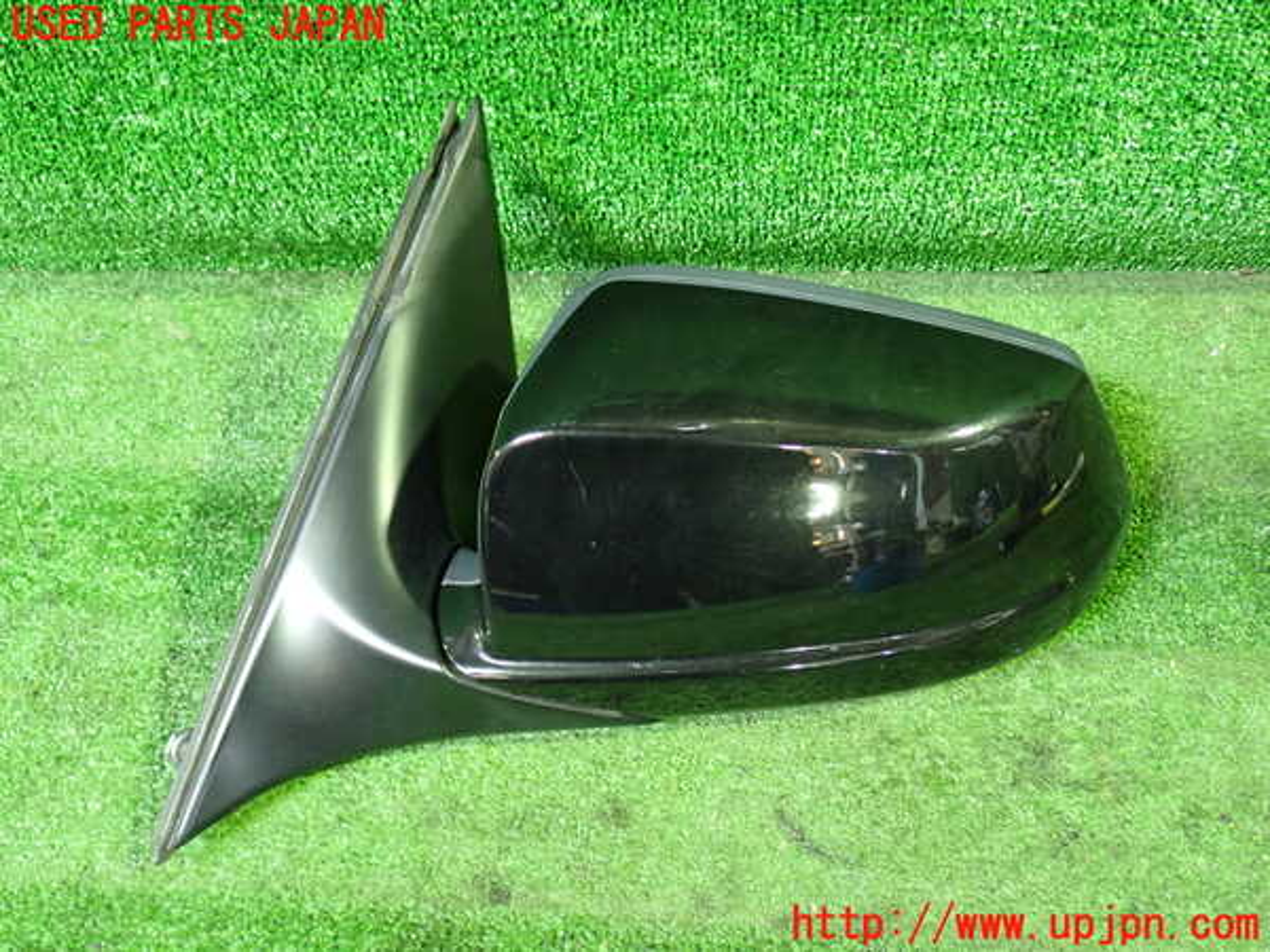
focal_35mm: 32
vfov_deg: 44.2
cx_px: 635
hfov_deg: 56.8
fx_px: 1174
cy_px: 476
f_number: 2.4
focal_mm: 5.79
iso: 800
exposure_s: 1/20
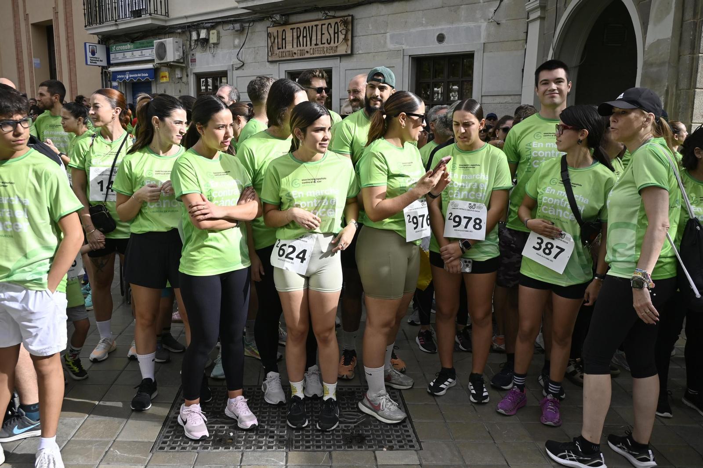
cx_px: 352
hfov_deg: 60.7
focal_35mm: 31
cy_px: 234
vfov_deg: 42.6
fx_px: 600
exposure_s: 1/1600
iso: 250
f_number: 5
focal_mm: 20.5
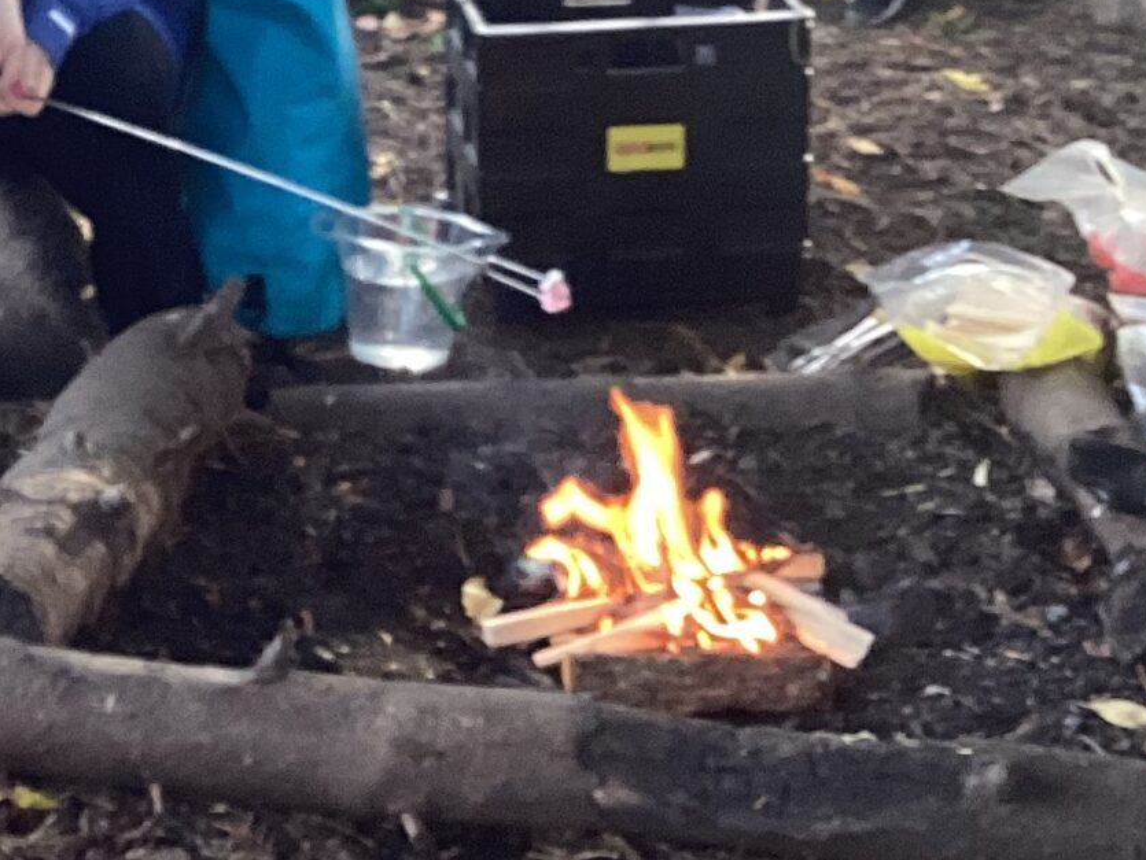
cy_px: 115
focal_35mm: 95
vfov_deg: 15.4
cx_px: -67
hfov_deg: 19.9
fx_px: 3146
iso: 100
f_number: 2.4
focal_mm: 3.3
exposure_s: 1/50
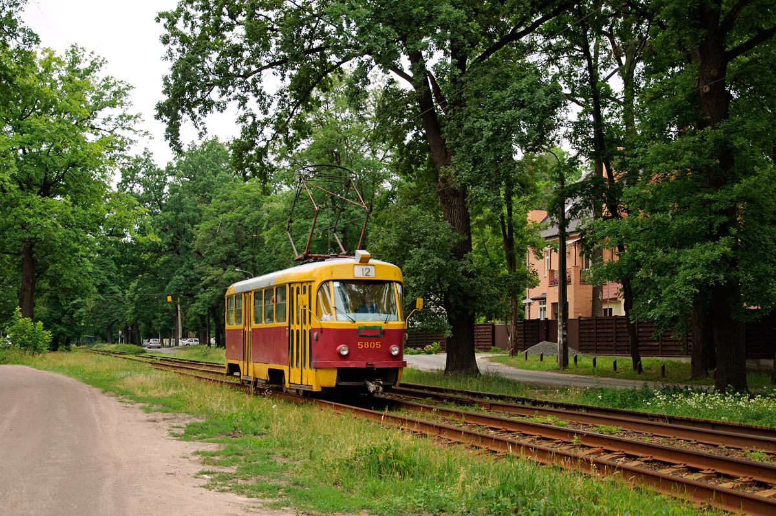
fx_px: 1130
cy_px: 258
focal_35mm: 52
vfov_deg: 25.7
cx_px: 388
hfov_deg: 37.9
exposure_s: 1/320
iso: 320
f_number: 4.5
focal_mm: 35
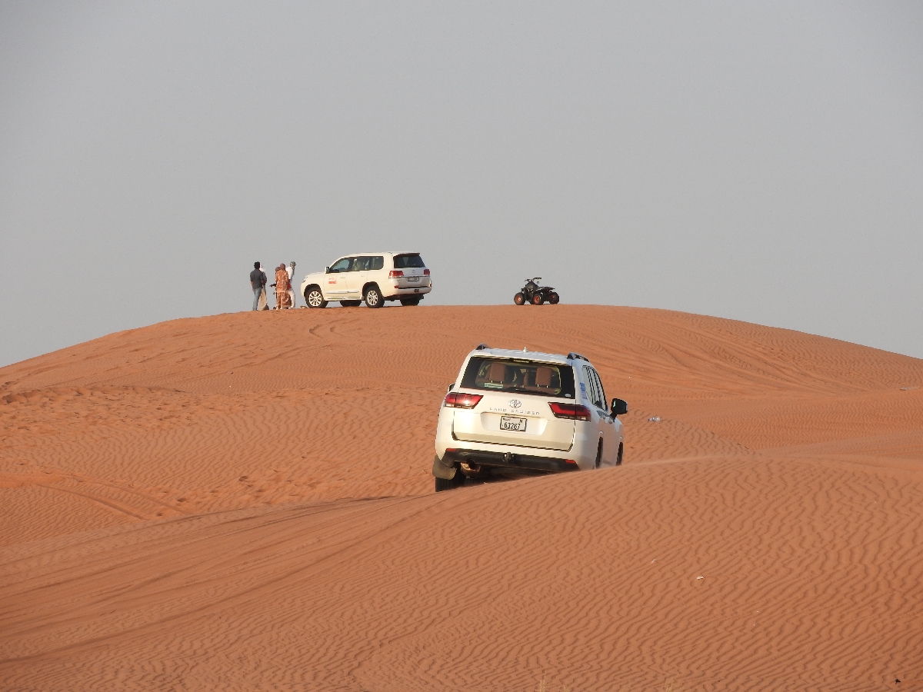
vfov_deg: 4.1
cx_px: 462
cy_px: 346
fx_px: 9599
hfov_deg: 5.5
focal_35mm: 360
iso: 100
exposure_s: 1/250
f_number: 5.6
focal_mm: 64.5
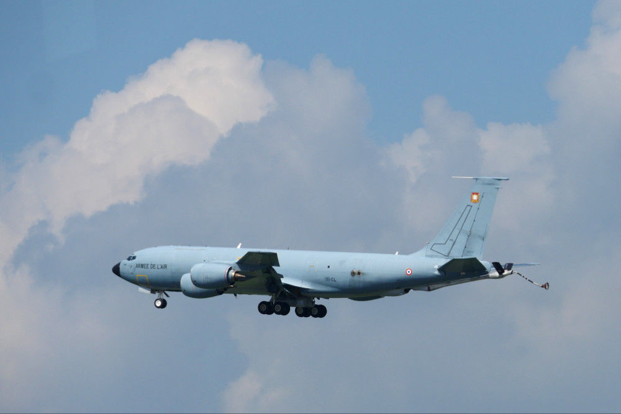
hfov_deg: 8.5
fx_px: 4192
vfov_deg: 5.7
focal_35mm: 243
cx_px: 310
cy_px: 207
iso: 200
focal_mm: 117
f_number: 7.1
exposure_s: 1/800
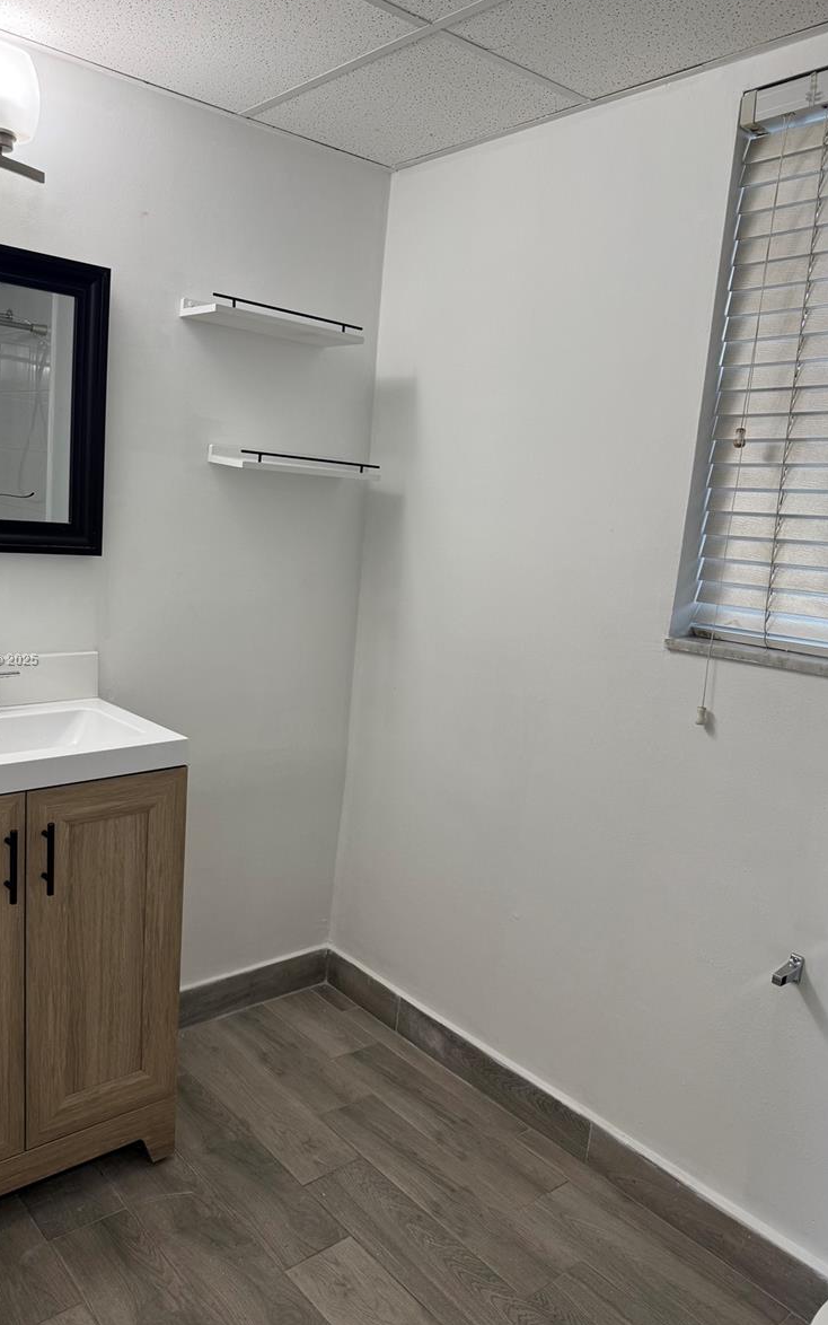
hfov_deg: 47.4
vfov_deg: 70.4
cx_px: 338
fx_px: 939
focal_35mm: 26
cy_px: 660
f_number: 1.78
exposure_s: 1/120
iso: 125
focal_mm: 6.76
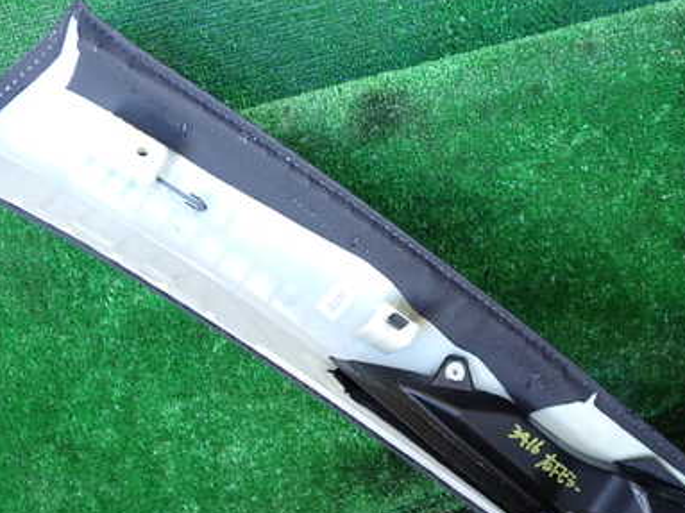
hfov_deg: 40.4
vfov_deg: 30.8
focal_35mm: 47
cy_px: 311
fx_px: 930
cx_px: 361
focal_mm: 5.4
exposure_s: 1/40
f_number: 2.3
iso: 200
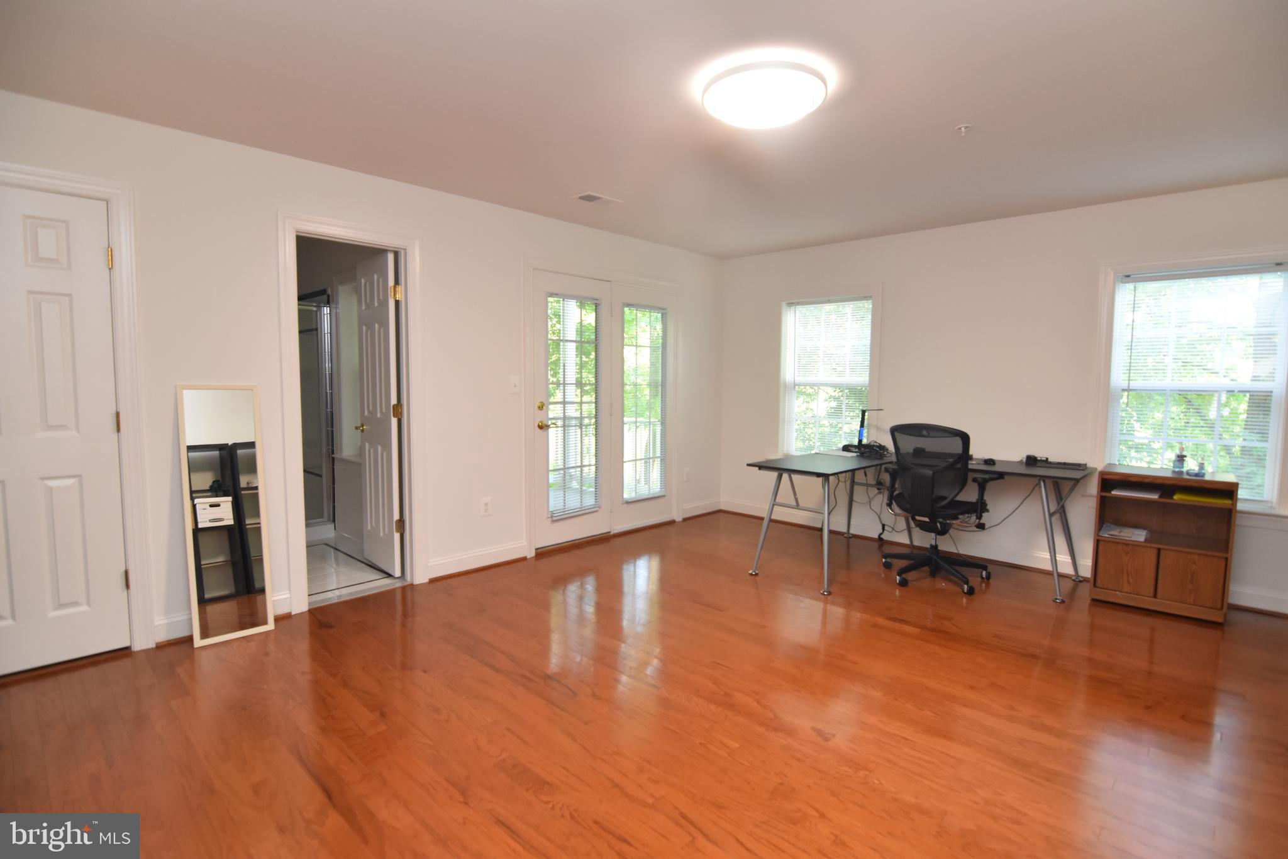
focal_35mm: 16
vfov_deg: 72.0
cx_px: 644
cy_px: 430
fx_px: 590
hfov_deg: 95.0
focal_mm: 11
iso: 800
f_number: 3.5
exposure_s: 1/60
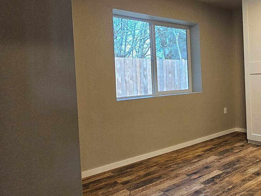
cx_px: 214
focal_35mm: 29
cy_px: 83
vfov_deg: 48.1
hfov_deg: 56.5
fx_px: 219
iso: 200
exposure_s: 1/60
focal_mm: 2.2
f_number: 2.2
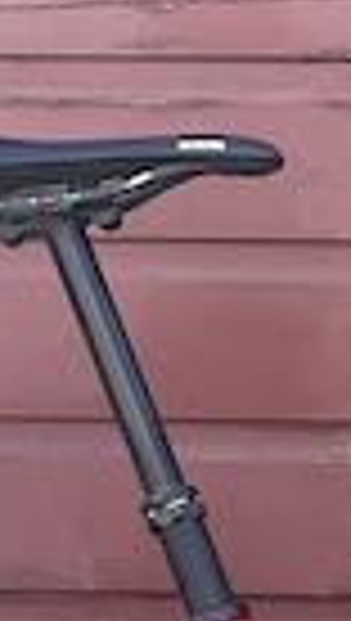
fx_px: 2704
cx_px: 526
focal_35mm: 164
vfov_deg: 12.7
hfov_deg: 7.3
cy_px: 824
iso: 40
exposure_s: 1/175
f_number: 1.6
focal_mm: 5.1
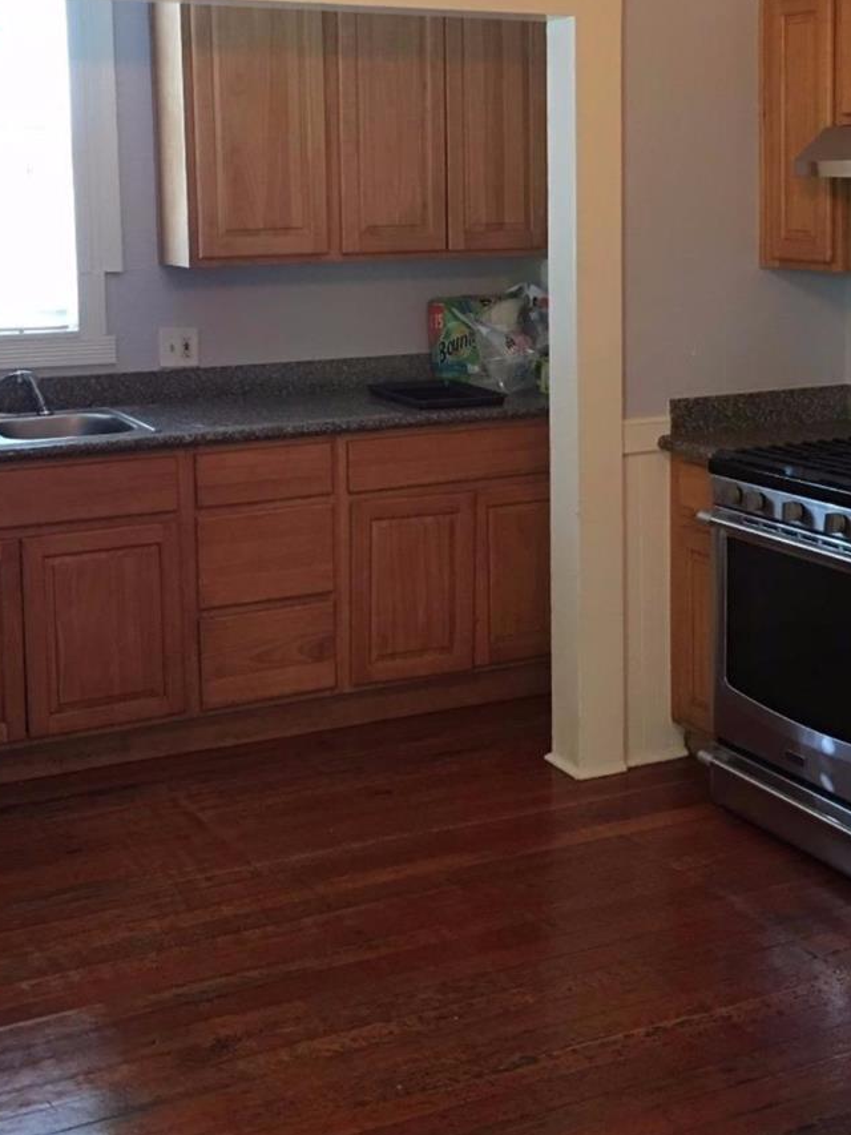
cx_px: 474
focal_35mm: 51
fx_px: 1671
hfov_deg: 28.5
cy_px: 374
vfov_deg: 37.1
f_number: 2.2
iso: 64
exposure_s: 1/15
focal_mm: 4.15
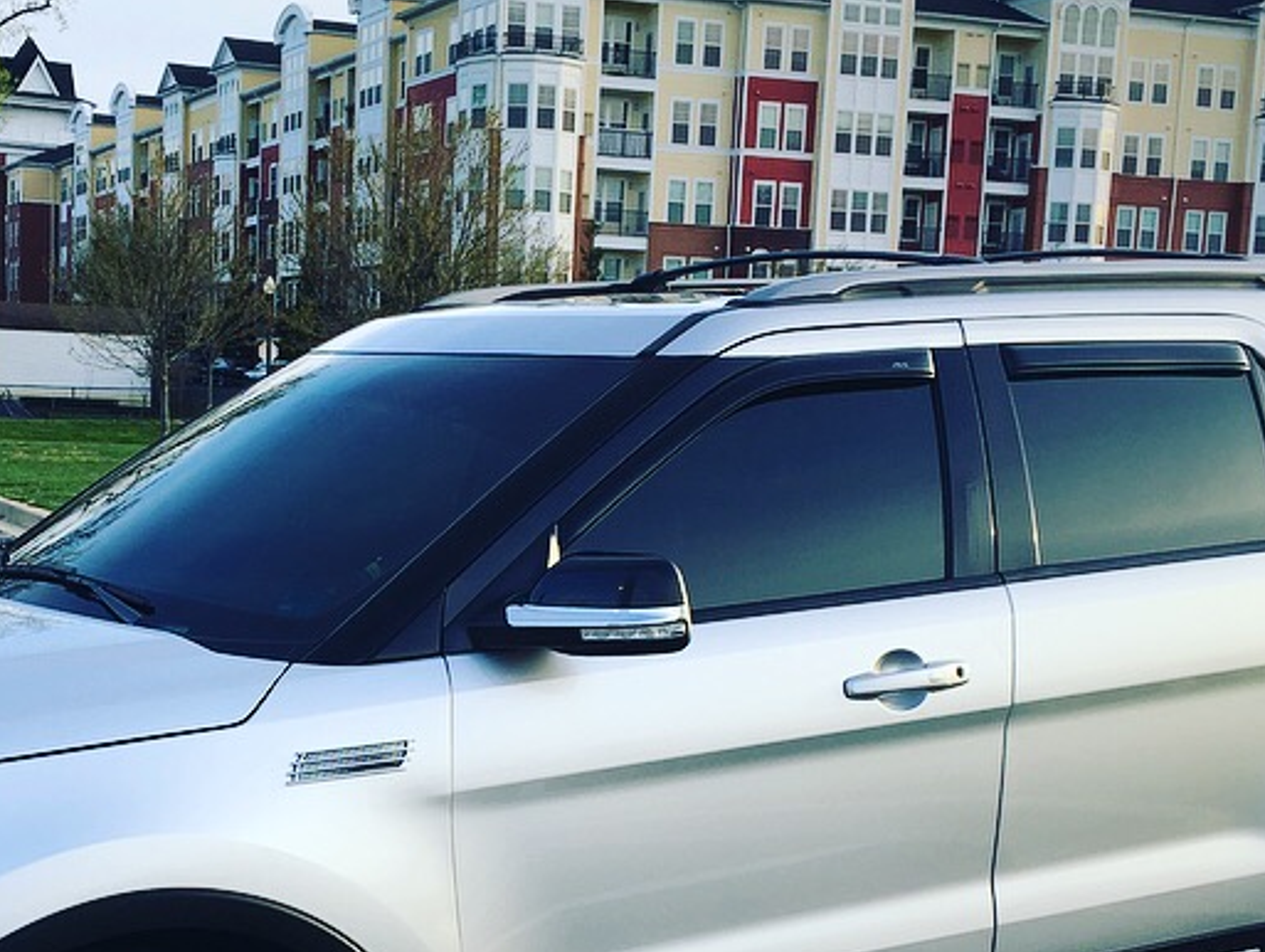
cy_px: 739
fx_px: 2232
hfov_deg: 31.3
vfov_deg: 23.8
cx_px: 397
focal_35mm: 61
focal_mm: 4.15
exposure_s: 1/427
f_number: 2.2
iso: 25
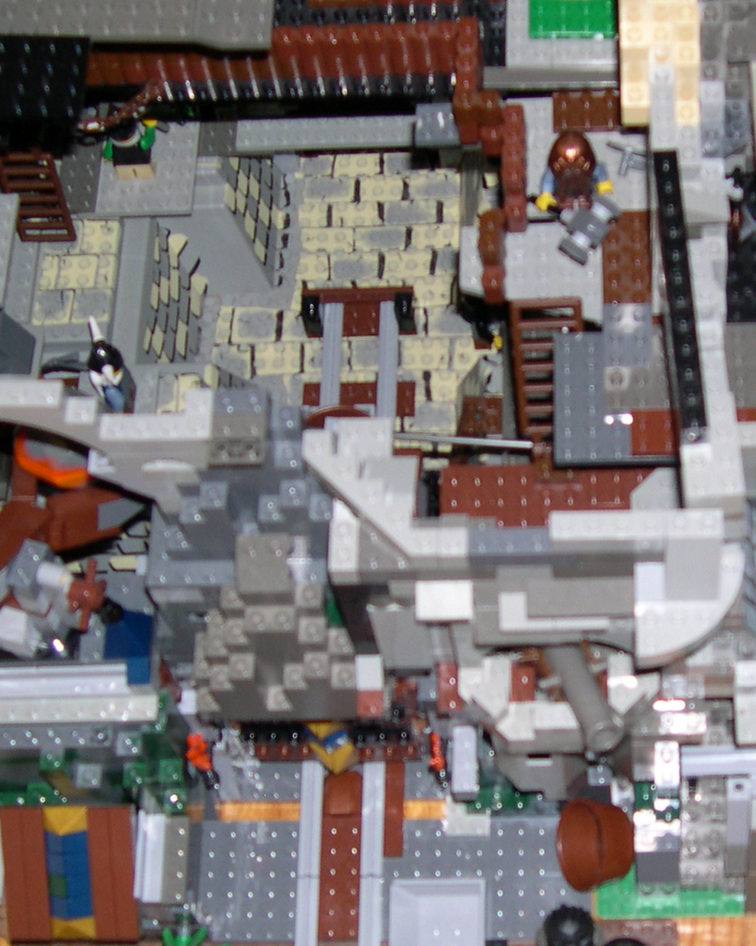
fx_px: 1902
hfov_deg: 22.3
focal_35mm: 68
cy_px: 577
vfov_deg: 27.8
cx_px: 565
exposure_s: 1/60
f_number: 2.8
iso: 100
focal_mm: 8
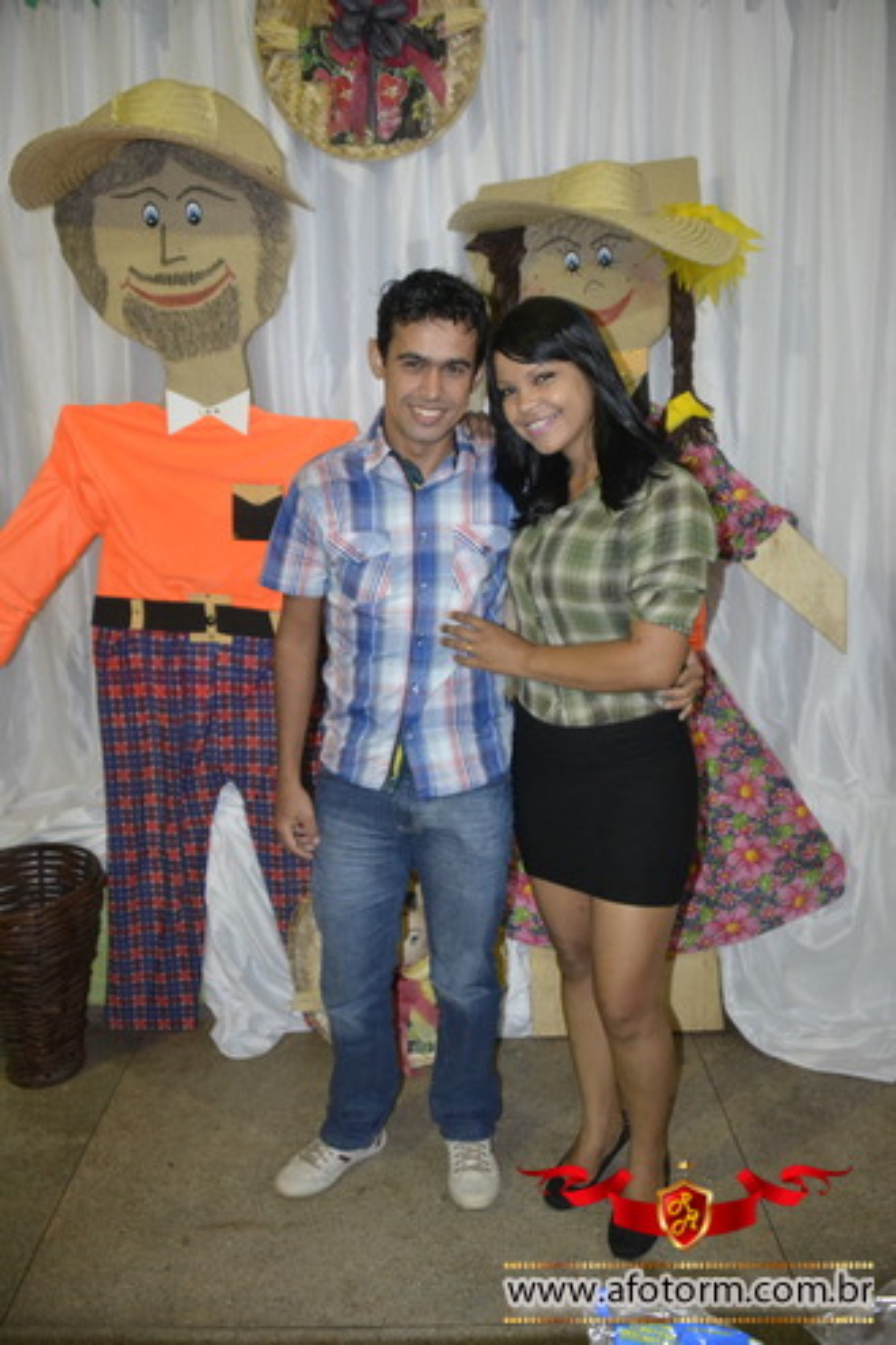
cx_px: 448
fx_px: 1120
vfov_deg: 61.9
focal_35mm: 30
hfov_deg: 43.6
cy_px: 672
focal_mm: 20
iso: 3200
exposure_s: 1/60
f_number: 3.5
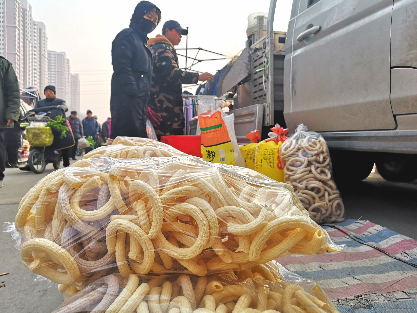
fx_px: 337
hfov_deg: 63.4
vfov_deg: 49.7
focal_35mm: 28
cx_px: 206
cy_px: 151
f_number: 1.8
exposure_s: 1/1842
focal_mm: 3.95
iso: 50
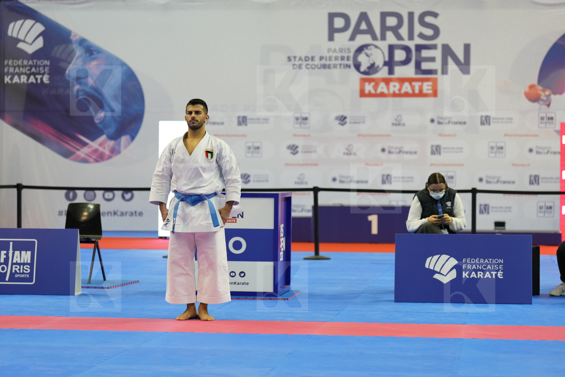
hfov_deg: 21.0
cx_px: 282
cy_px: 188
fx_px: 1522
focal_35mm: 97
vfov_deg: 14.1
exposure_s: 1/500
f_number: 2.8
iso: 1600
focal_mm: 97
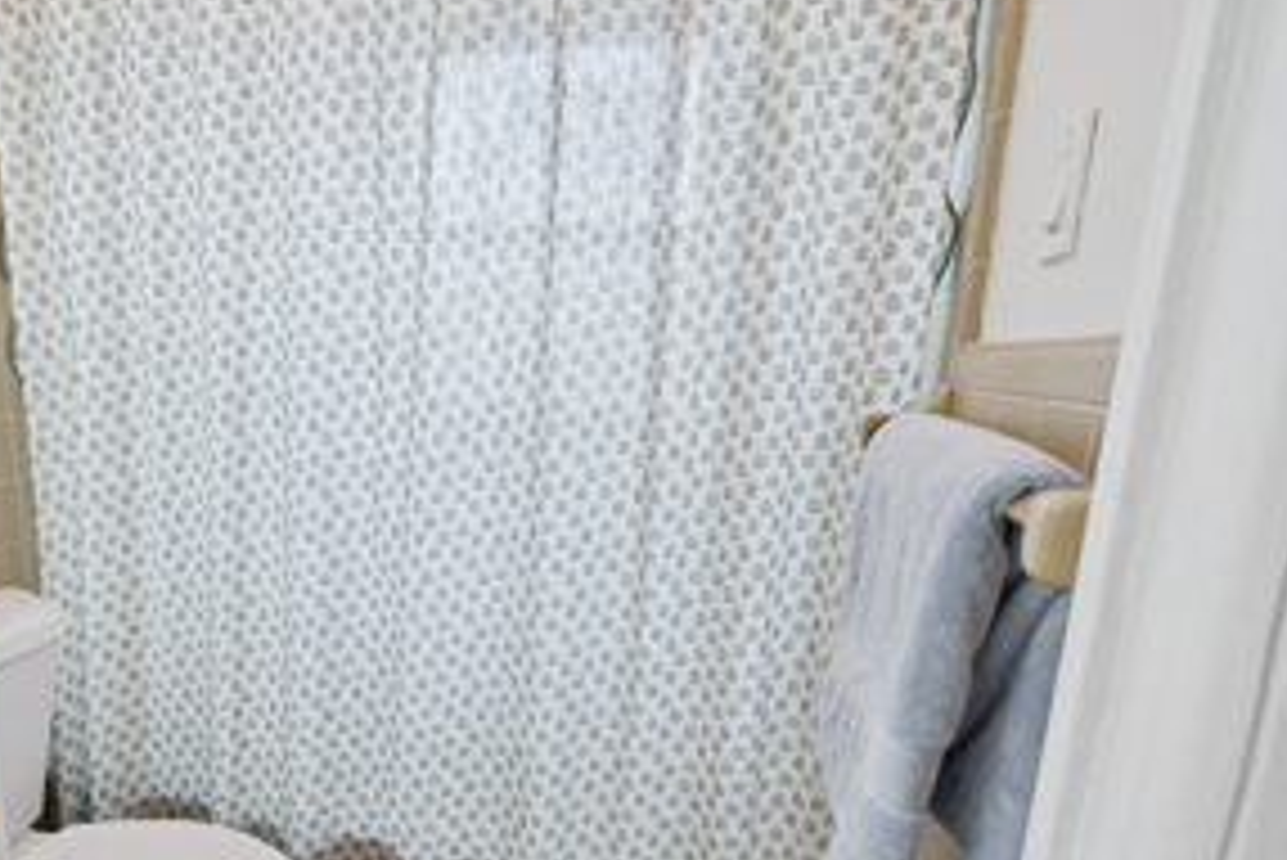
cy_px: 531
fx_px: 787
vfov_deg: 56.7
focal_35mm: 22
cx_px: 511
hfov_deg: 77.6
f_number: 9
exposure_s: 1/30
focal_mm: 14
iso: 400
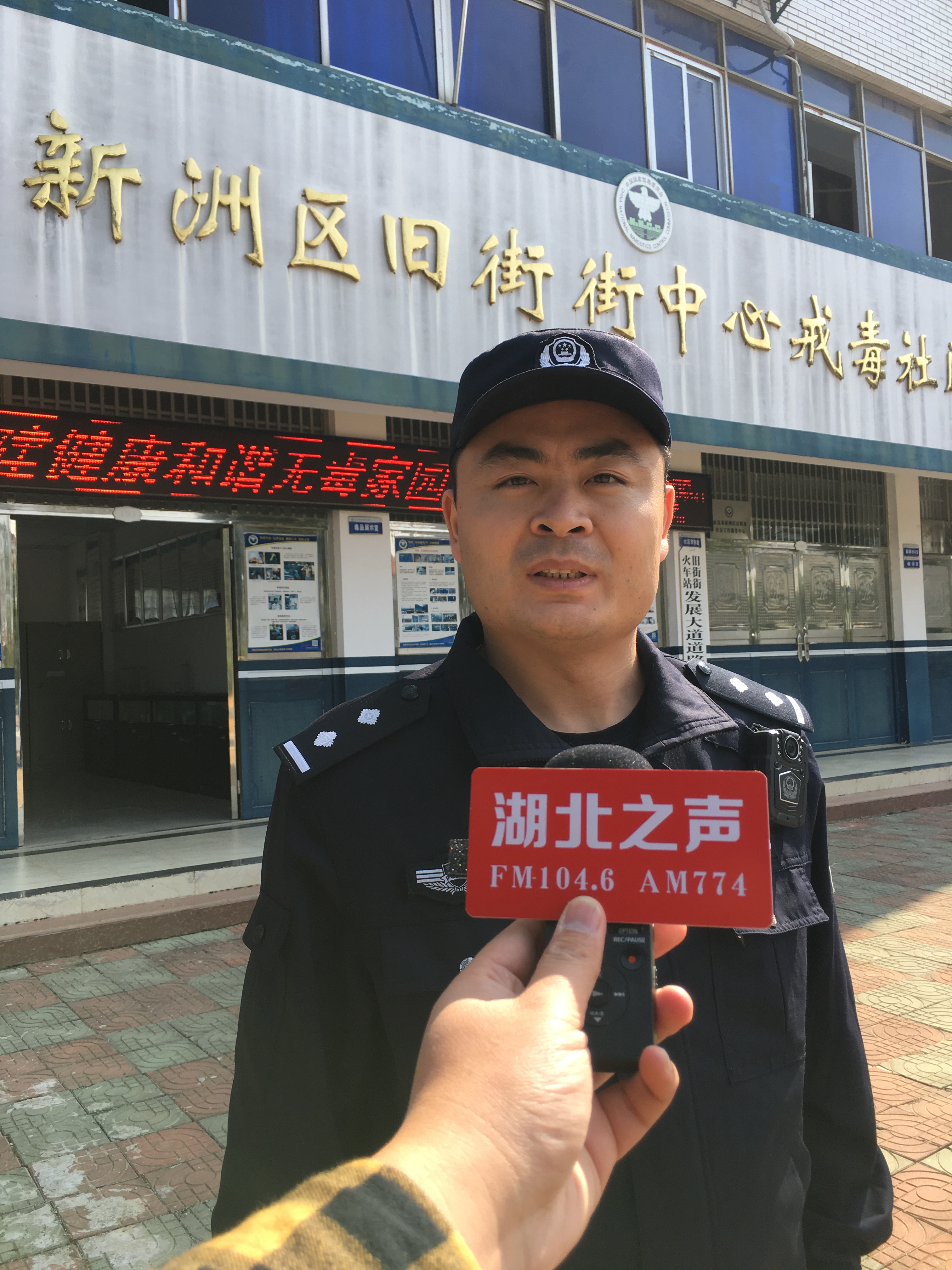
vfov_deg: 61.7
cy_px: 635
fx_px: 1063
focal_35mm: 29
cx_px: 476
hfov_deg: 48.2
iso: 25
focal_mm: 4.15
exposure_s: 1/545
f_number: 2.2
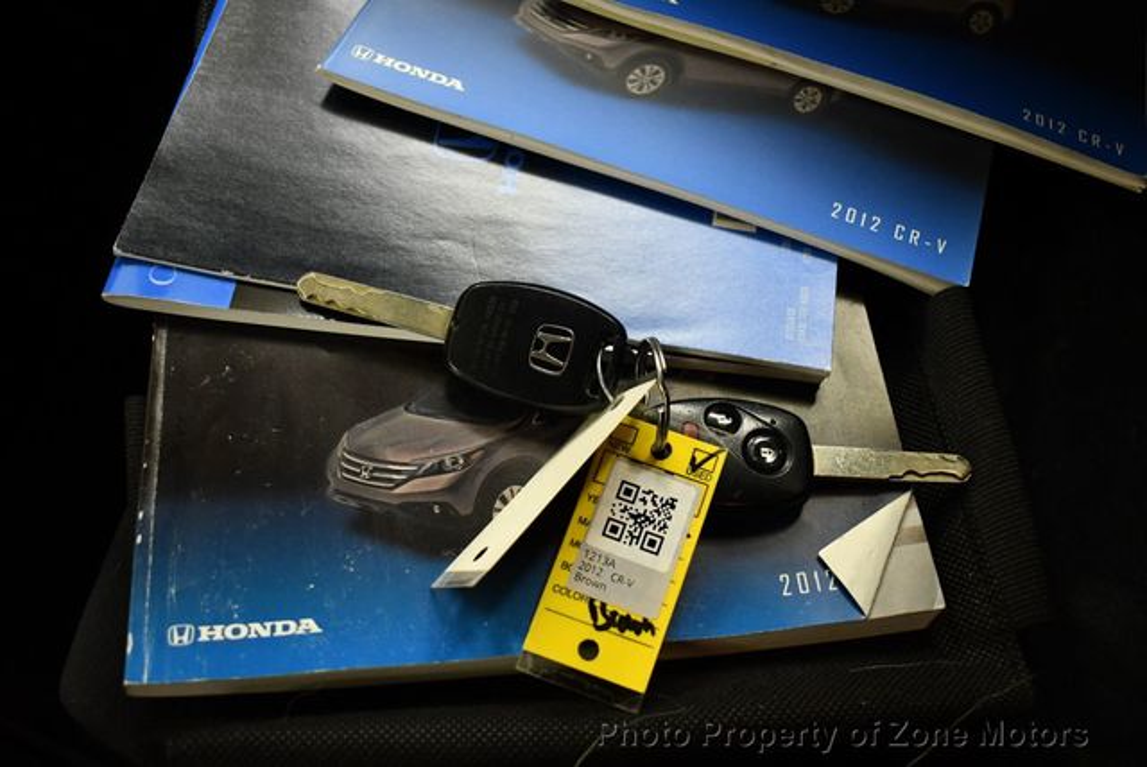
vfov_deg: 36.9
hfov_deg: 53.1
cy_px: 384
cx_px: 574
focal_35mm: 36
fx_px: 1148
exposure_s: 1/125
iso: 1600
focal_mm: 18
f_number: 3.5
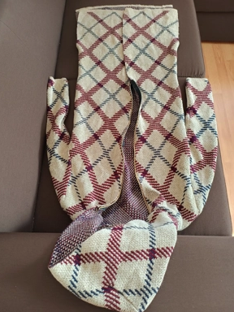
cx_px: 113
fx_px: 225
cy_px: 156
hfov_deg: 54.9
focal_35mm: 25
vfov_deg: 69.4
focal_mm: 5.89
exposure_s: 1/100
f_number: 1.4
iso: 961
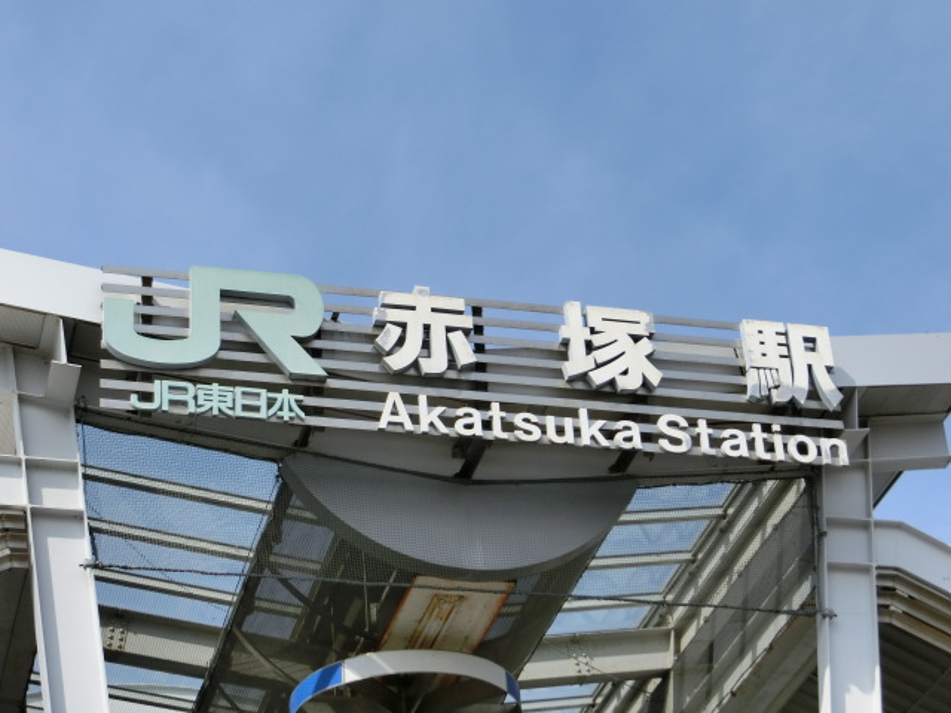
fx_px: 2555
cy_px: 356
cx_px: 476
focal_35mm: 93
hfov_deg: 21.1
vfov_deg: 15.9
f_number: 5.6
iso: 80
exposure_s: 1/640
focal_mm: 16.5
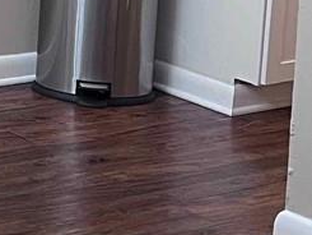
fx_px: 1533
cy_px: -92
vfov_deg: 8.6
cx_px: -239
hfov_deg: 10.9
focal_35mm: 170
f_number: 1.5
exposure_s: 1/60
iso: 200
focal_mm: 5.7
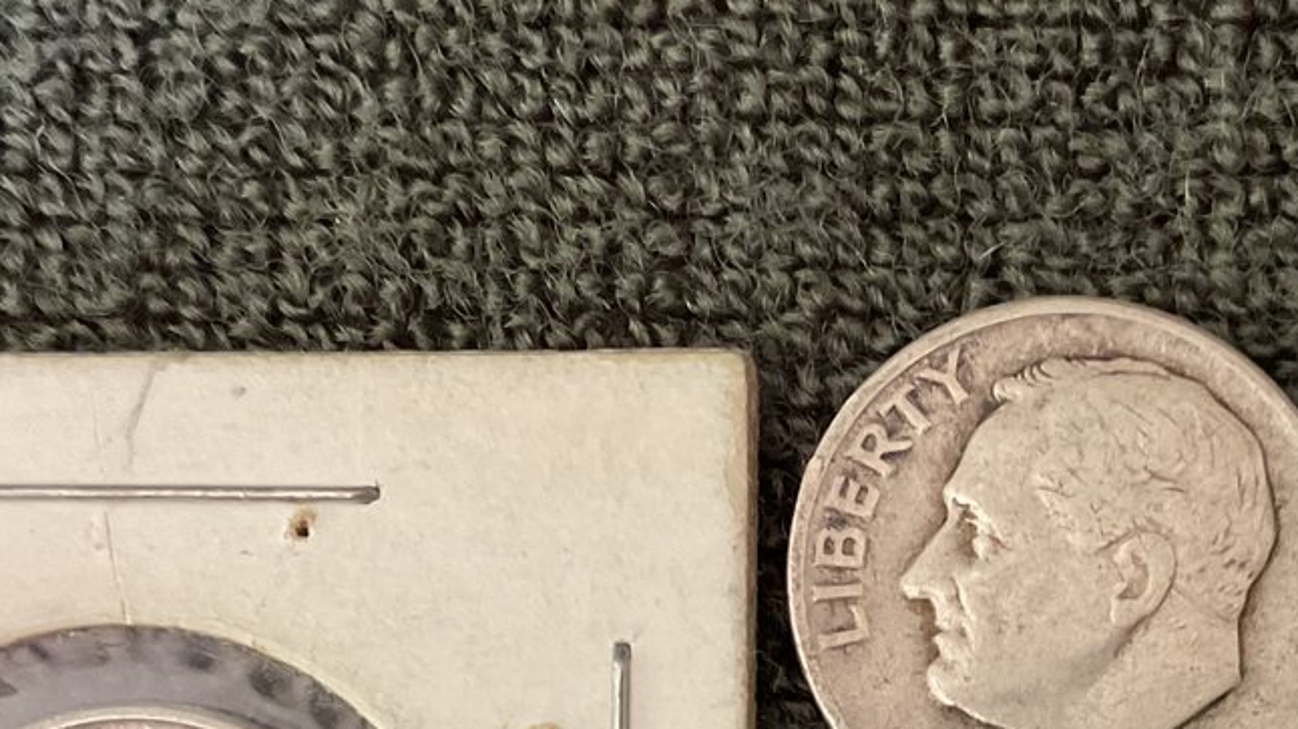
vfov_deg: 15.8
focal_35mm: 74
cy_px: 820
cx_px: 984
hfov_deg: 28.2
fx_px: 2546
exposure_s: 1/33
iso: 250
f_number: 1.8
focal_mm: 3
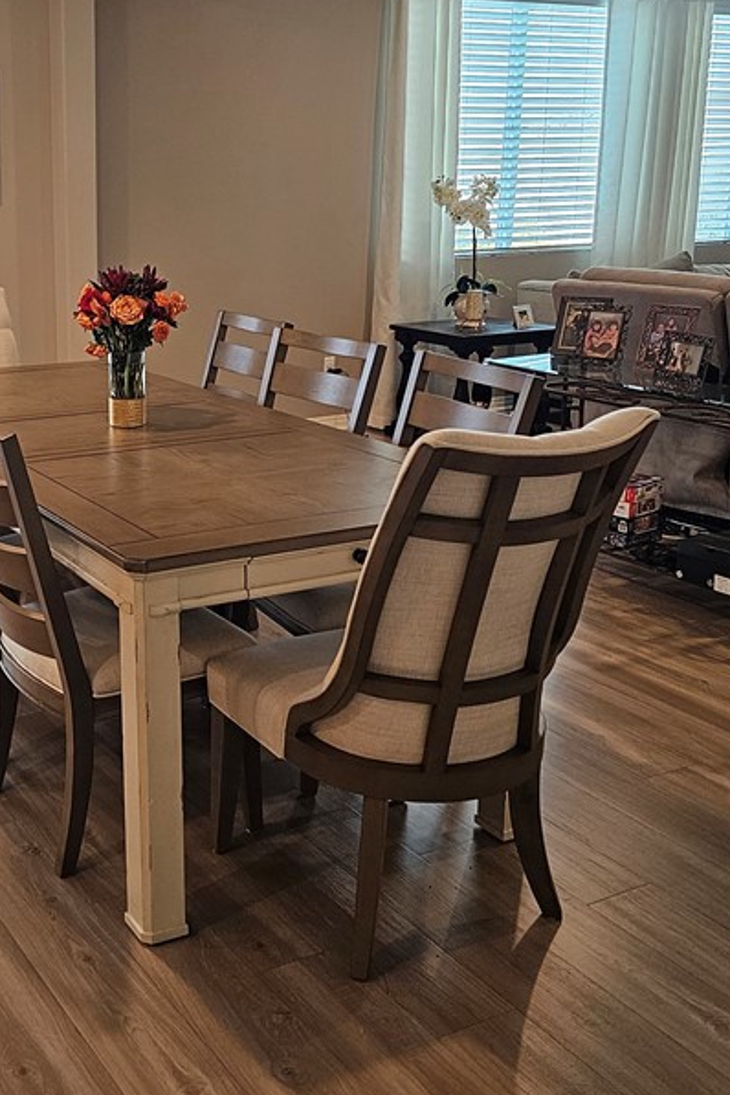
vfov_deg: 47.2
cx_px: 112
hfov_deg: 31.5
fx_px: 1247
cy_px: 446
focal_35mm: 41
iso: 200
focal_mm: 6.3
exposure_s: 1/120
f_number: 1.7
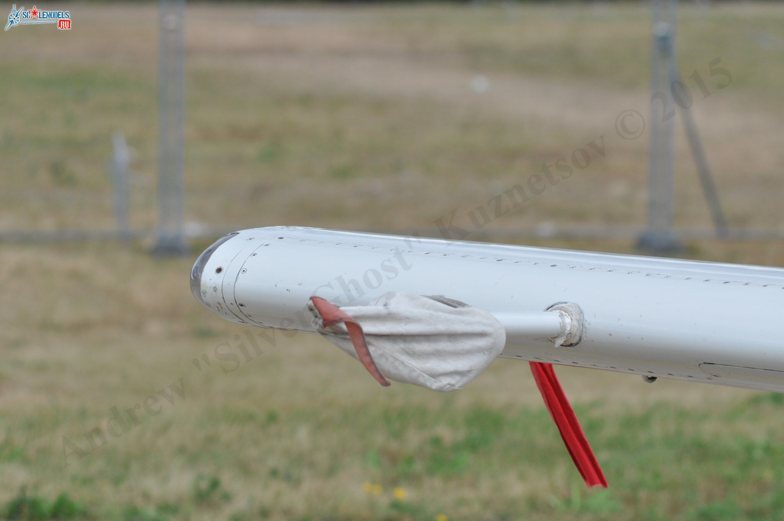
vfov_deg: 4.4
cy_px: 260
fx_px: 6851
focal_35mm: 315
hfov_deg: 6.5
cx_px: 392
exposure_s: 1/250
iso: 200
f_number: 8
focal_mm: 210
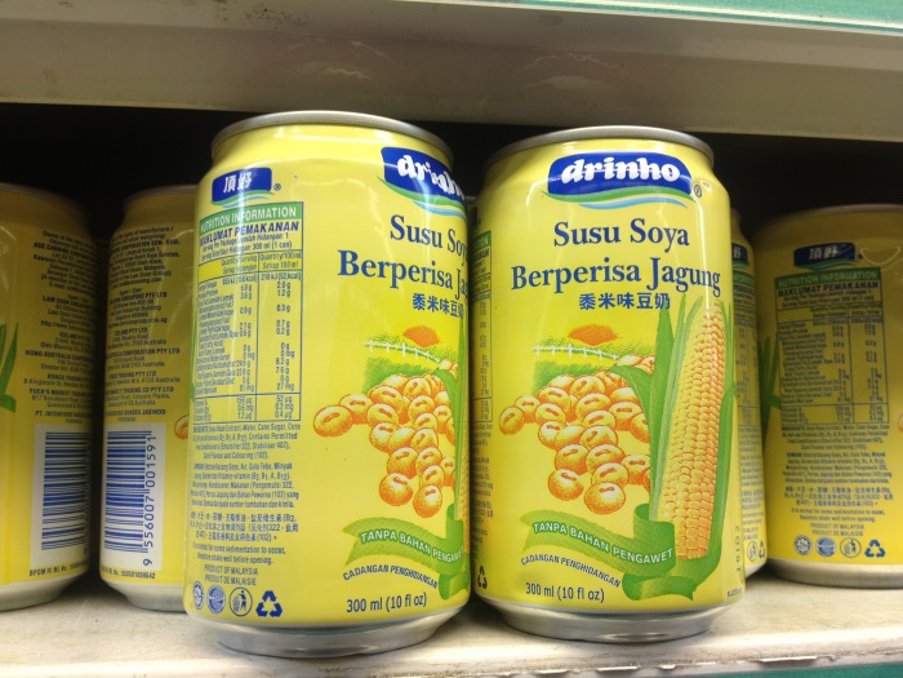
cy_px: 339
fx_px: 913
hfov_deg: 52.6
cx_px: 452
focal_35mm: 35
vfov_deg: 40.7
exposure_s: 1/60
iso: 50
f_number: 2.4
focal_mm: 4.28
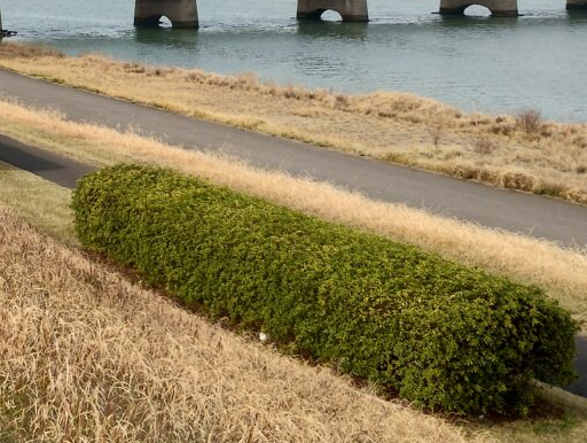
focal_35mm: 70
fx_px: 1189
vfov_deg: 20.5
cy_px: 7
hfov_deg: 27.3
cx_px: 131
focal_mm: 4.27
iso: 100
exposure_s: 1/370
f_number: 1.8
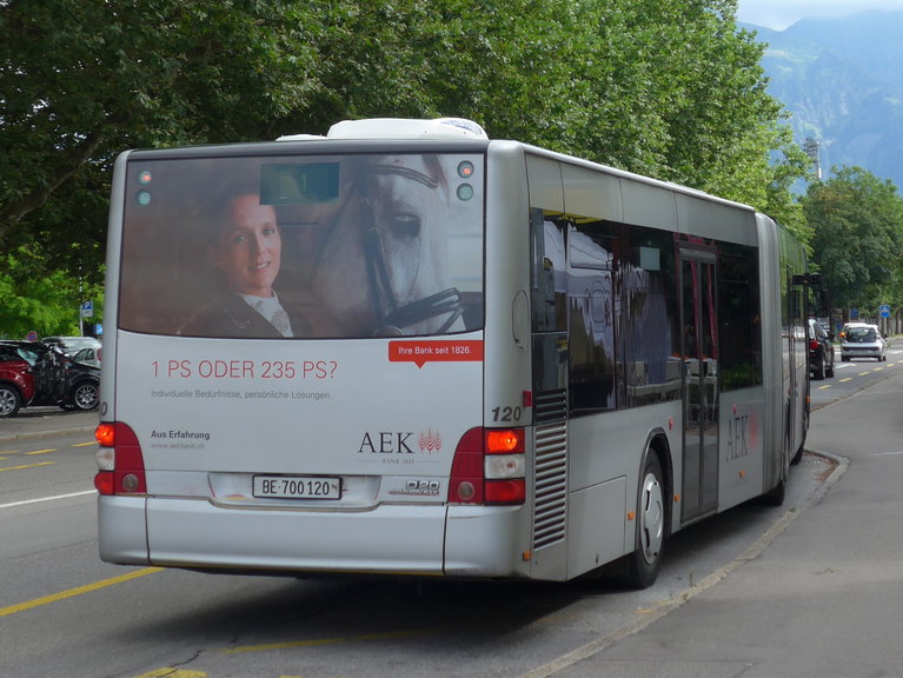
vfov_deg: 17.1
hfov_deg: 22.7
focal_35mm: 86
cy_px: 200
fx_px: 2244
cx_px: 463
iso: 80
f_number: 3.4
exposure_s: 1/500
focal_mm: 11.3
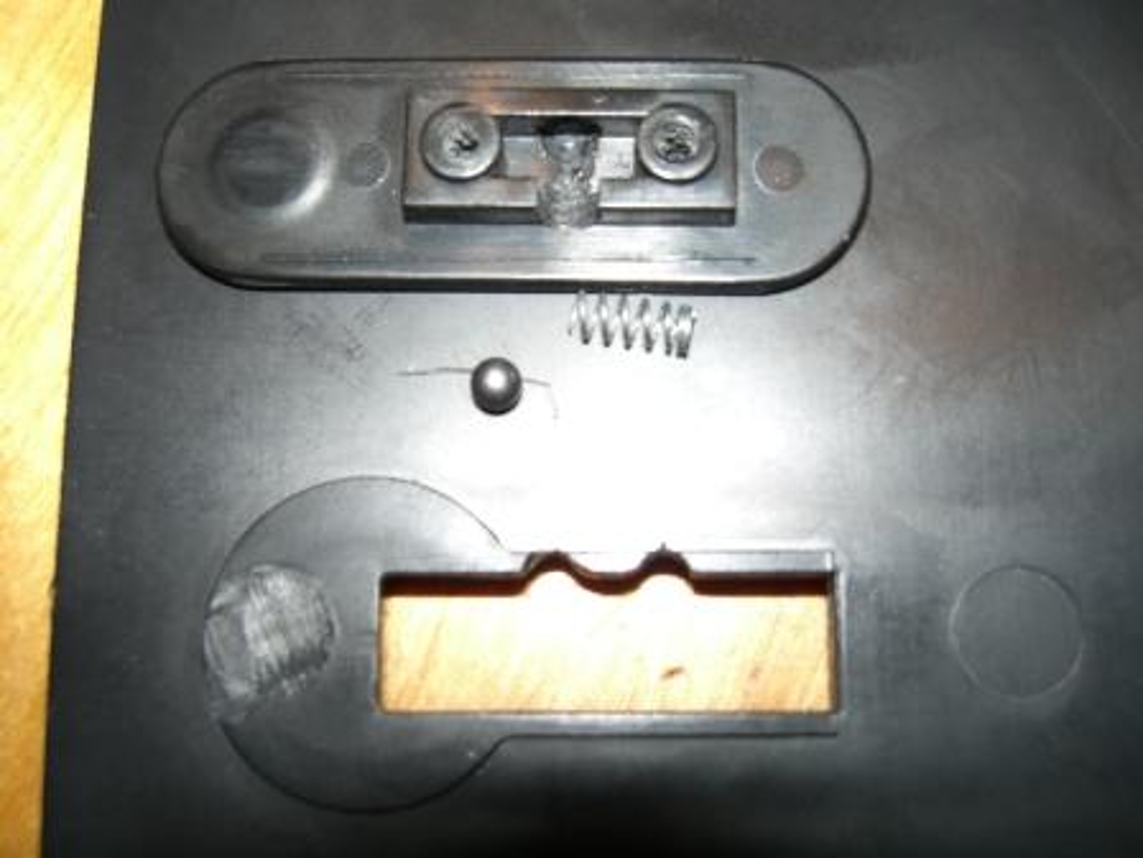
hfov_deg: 49.0
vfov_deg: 37.7
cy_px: 429
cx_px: 572
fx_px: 1255
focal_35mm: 38
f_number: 2.8
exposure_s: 1/60
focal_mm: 7.9
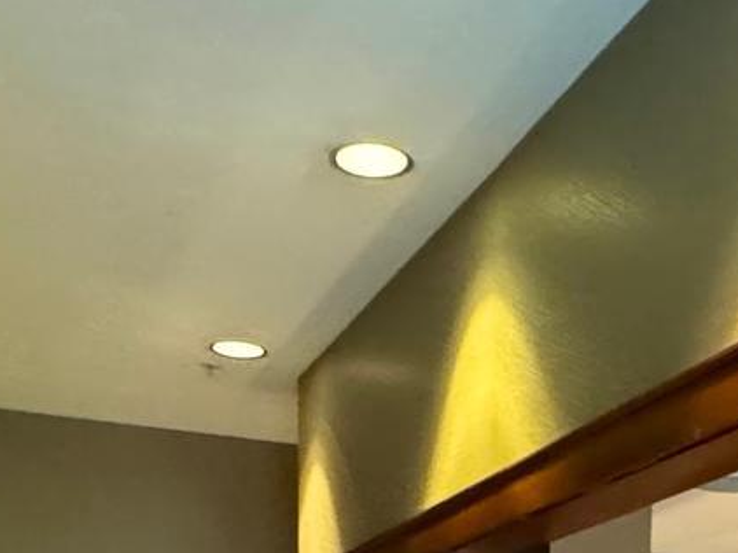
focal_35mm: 68
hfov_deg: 28.2
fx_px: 1449
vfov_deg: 16.6
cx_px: 540
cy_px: 1087
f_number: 2.2
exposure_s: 1/60
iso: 800
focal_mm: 2.22
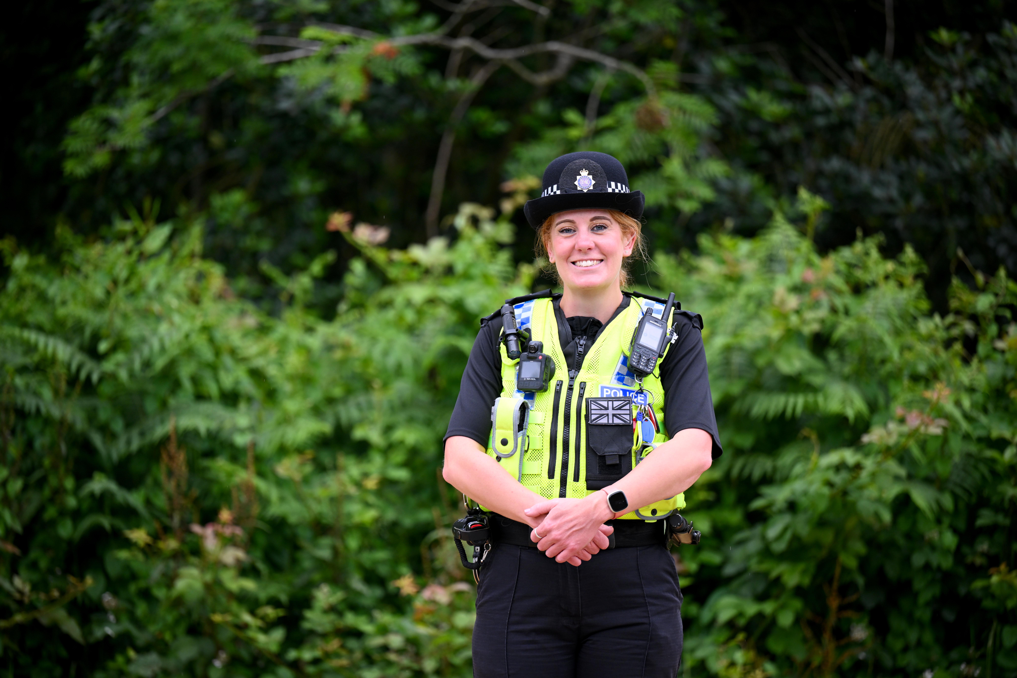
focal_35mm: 175
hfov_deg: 11.7
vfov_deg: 7.8
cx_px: 508
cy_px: 339
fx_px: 4943
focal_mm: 175
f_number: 2.8
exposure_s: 1/800
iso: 400
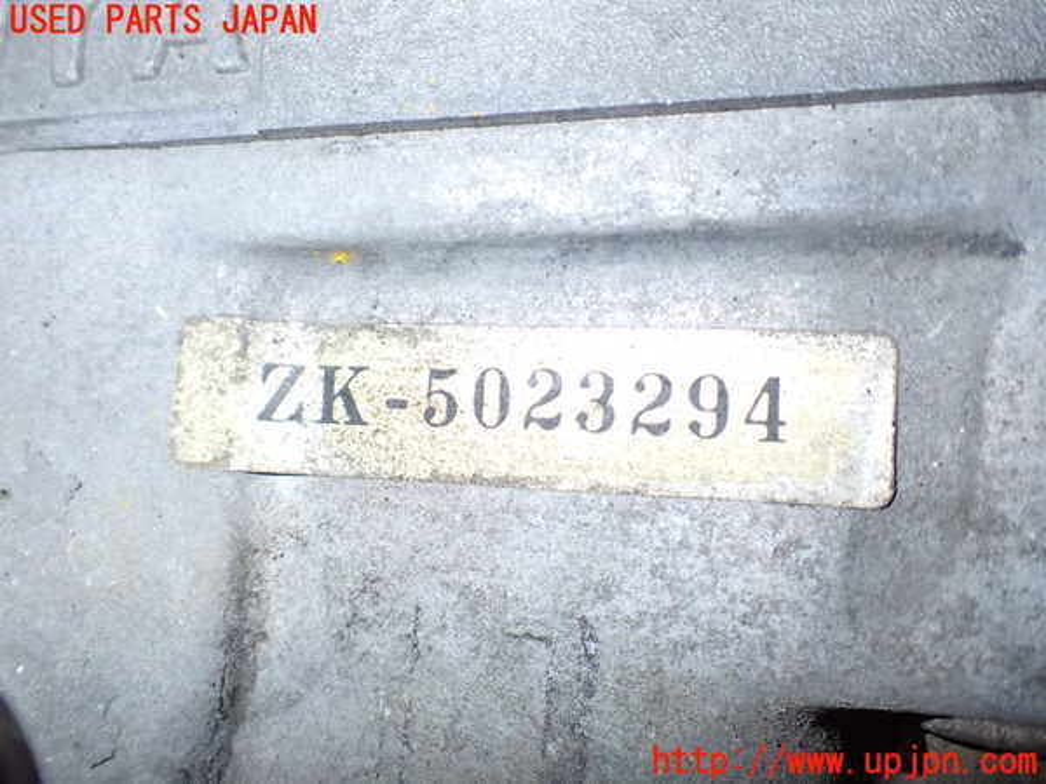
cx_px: 523
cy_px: 392
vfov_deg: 39.7
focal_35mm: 36
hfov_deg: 51.4
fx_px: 1088
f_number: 7.1
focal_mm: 6.37
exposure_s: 1/40
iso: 800
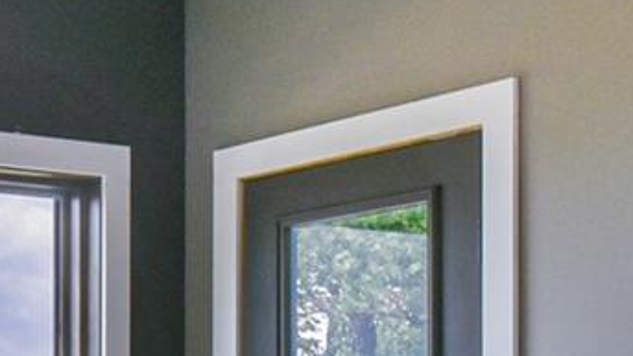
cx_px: -185
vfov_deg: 11.8
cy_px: 446
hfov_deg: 19.7
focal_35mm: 100
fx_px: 1679
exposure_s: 1/640
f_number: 13
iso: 1600
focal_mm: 16
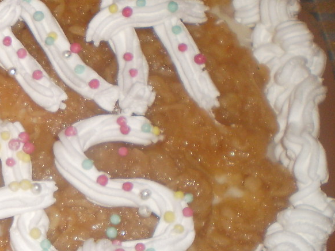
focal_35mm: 99
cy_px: 144
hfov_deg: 18.4
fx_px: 958
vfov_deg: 14.9
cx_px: -104
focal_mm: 6.3
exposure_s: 1/30
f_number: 3.1
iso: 125
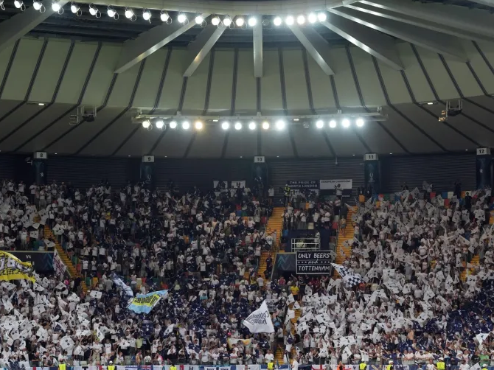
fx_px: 2054
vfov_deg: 10.3
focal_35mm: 144
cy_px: 185
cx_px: 215
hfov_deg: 13.7
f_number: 3.5
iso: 2000
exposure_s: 1/800
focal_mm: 132
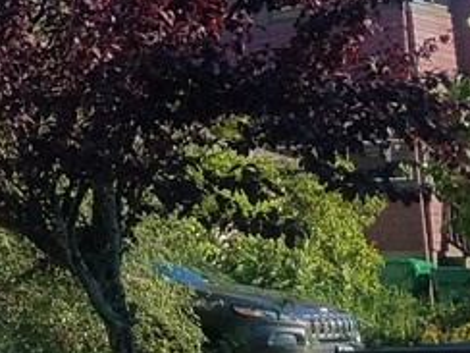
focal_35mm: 109
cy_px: 17
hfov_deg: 14.8
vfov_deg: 13.4
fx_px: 1480
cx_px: -474
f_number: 1.7
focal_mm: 4.2
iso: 40
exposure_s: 1/2488
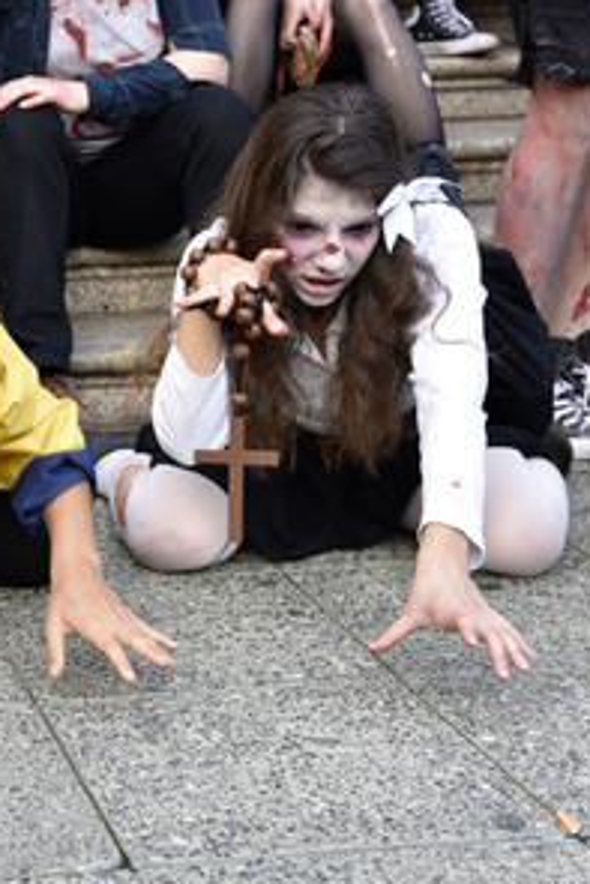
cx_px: -10
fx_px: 2062
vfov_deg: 24.2
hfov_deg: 15.9
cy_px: 443
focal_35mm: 84
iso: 400
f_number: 5.6
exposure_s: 1/125
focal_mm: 55
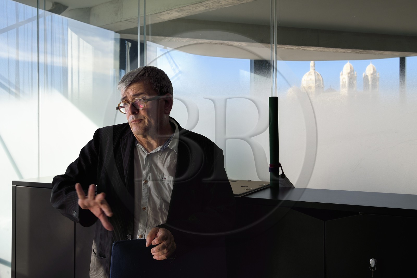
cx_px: 208
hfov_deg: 54.4
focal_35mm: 35
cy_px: 139
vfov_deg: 37.8
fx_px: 405
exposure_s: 1/200
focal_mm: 35
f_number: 7.1
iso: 200
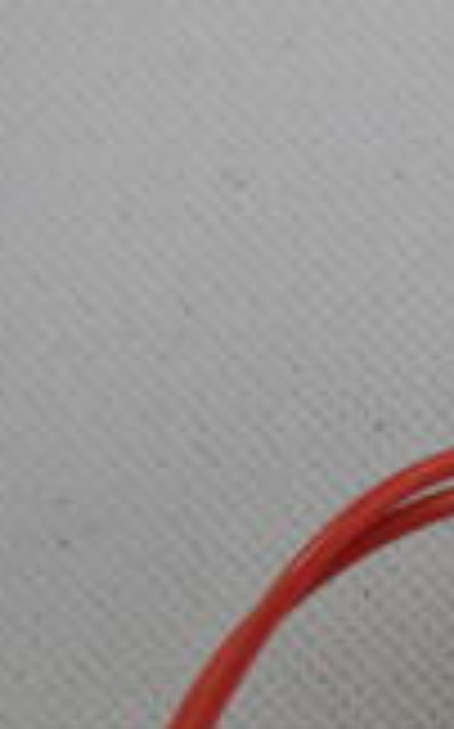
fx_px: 4561
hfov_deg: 5.5
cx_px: 1196
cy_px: 810
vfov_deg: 9.0
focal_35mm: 230
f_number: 7.1
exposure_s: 1/320
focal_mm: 40
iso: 6400
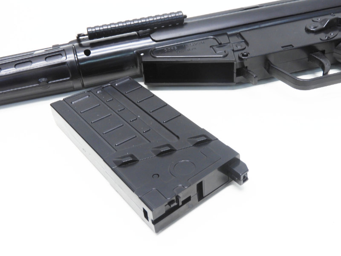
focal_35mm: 45
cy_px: 128
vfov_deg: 32.2
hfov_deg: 42.1
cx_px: 170
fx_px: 443
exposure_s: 1/25
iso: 100
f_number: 4.5
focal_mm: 8.1
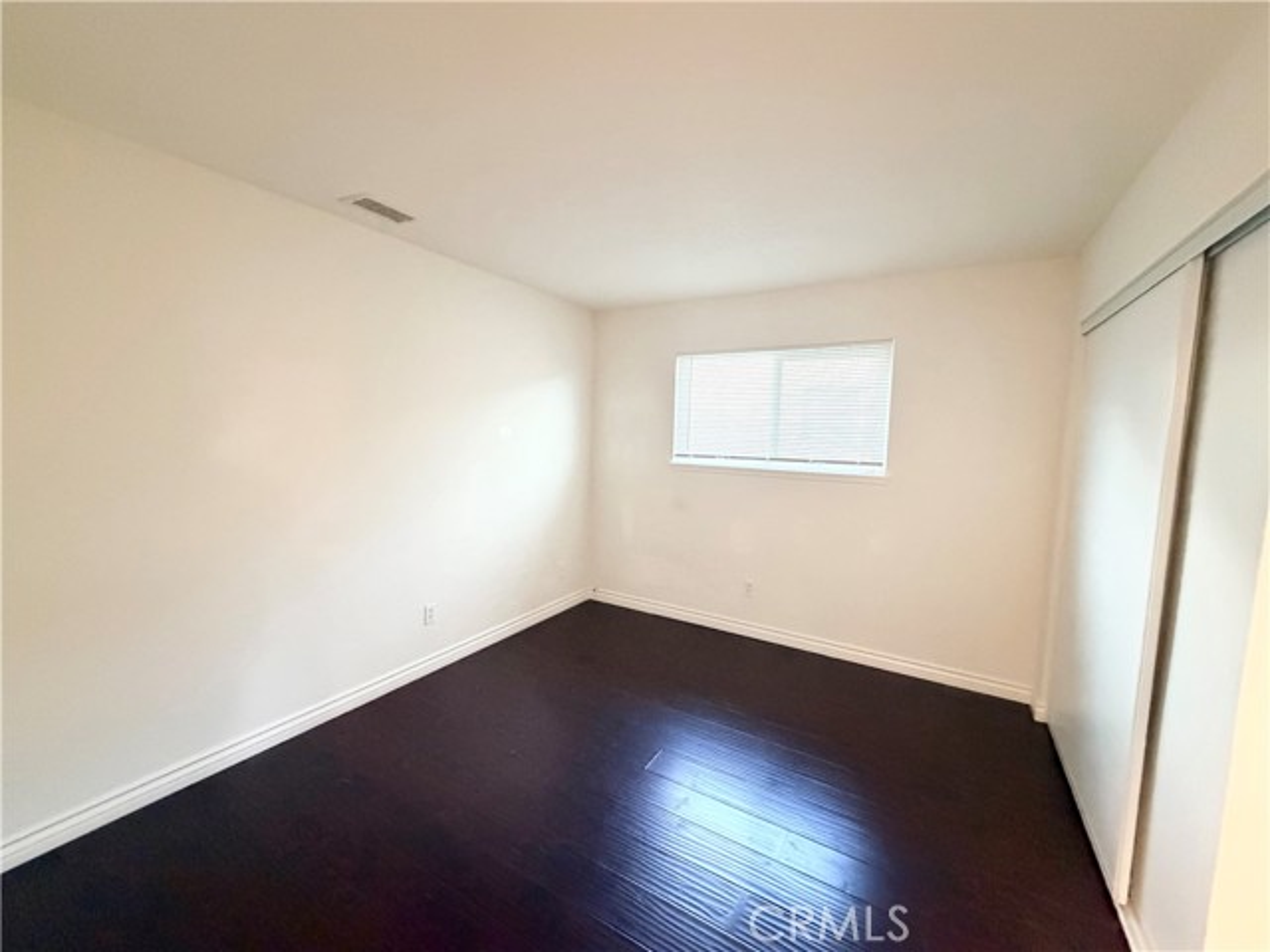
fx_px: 514
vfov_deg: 85.7
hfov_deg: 102.1
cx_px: 635
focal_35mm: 14
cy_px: 476
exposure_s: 1/60
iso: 1000
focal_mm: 2.22
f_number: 2.2
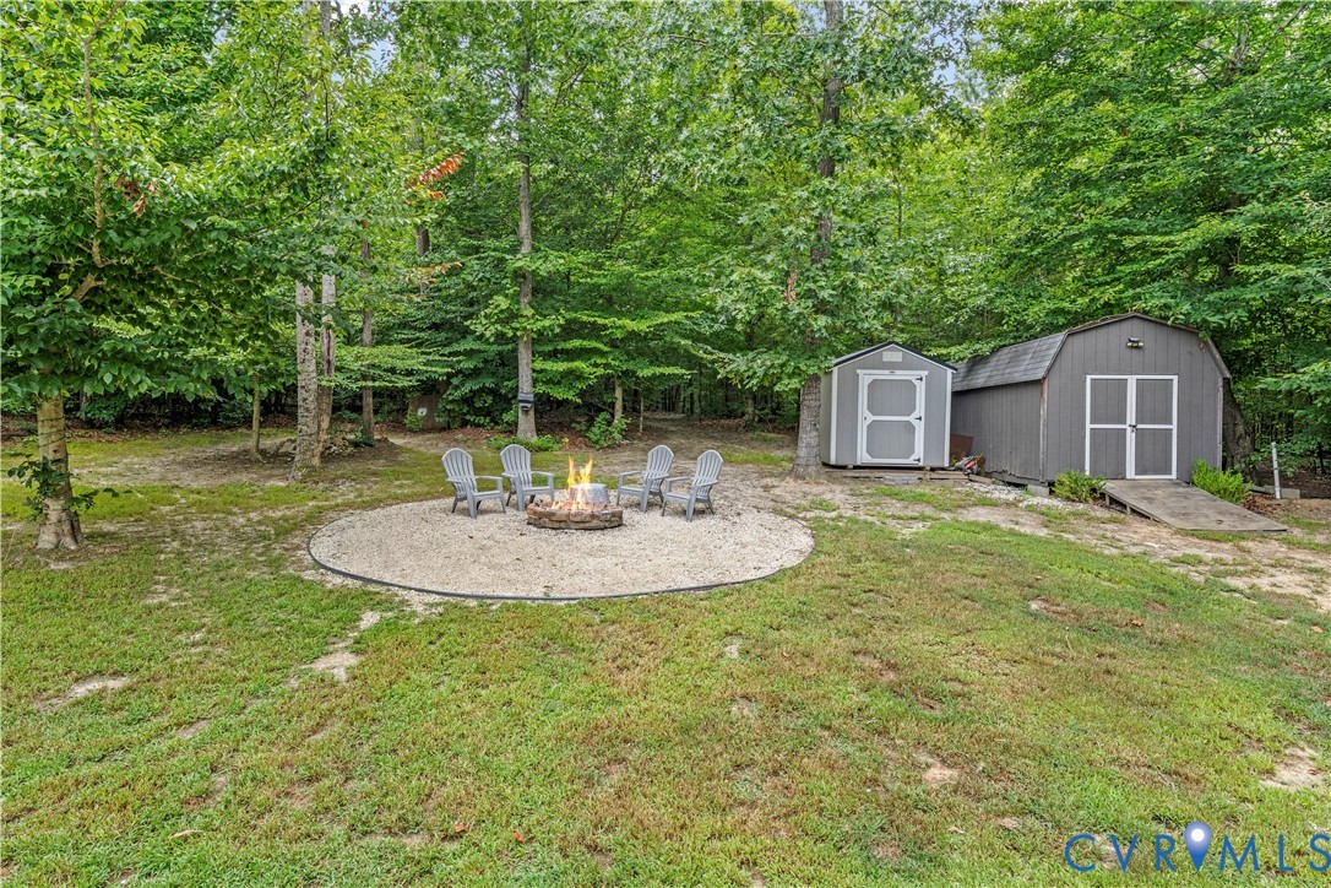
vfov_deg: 64.6
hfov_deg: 86.9
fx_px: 702
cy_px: 444
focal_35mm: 19
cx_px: 666
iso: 1250
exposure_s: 1/60
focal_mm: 19
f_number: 8
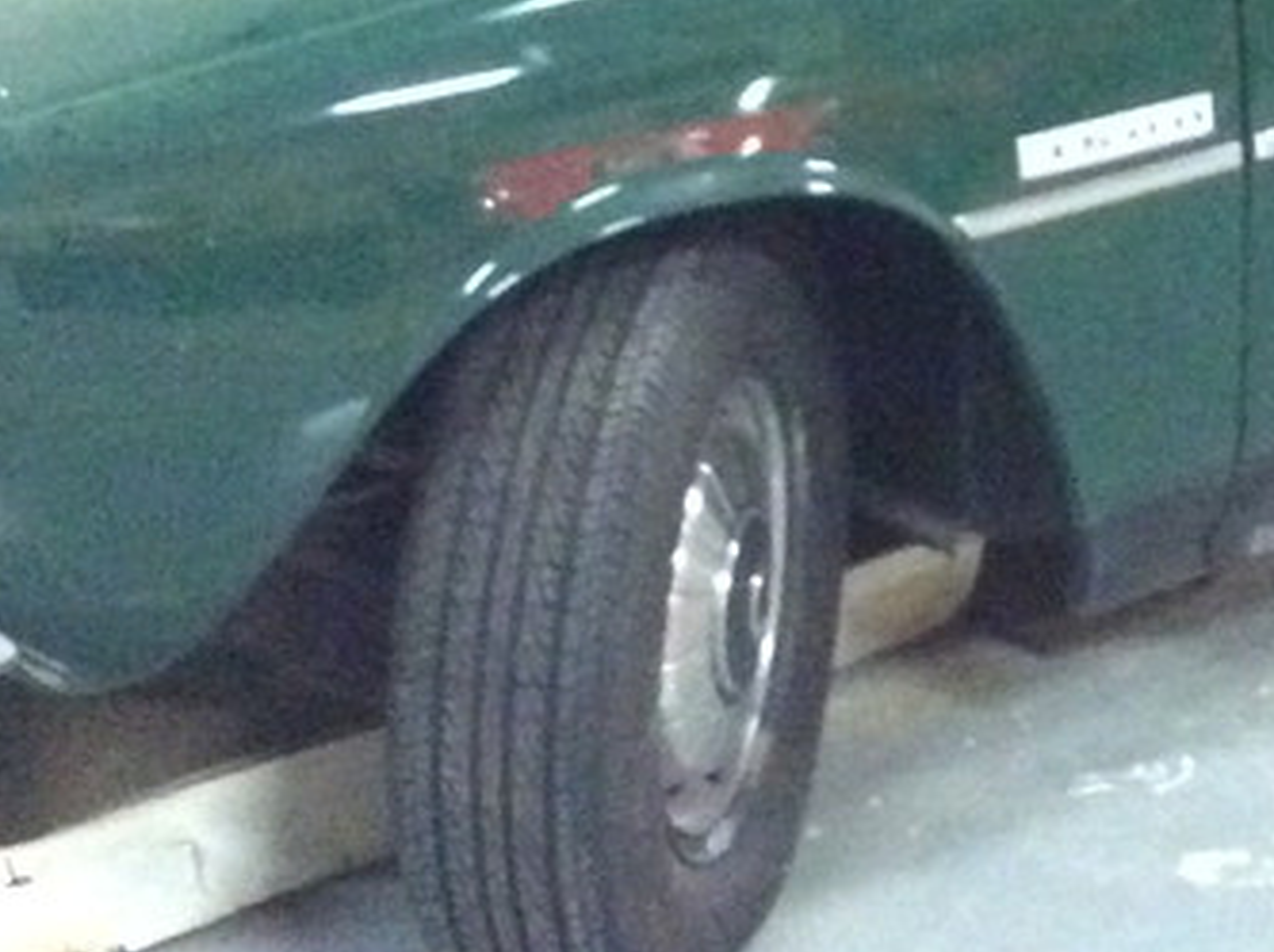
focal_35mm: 103
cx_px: 1035
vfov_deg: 13.9
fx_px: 3787
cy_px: -195
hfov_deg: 18.9
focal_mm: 3.3
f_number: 2.4
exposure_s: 1/17
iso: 800
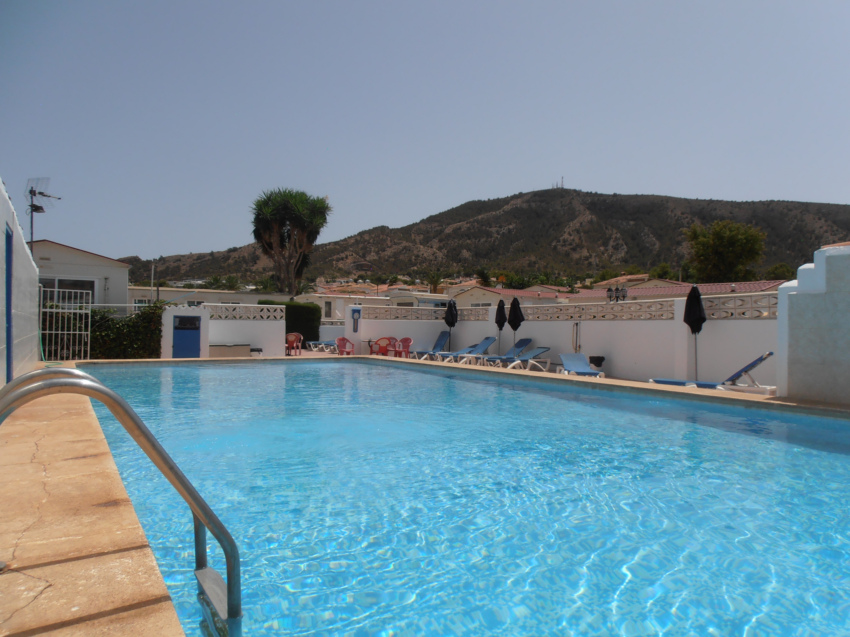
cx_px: 425
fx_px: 589
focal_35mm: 24
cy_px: 318
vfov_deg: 56.8
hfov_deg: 71.6
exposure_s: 1/640
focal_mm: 4.2
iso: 80
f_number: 7.9
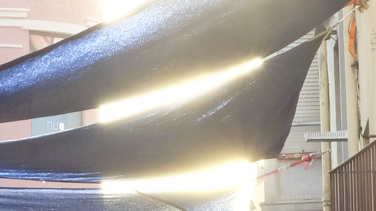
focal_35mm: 296
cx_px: 157
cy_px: 376
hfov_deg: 7.3
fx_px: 2951
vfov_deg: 4.1
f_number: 22
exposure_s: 1/5.3
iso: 400
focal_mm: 43.9
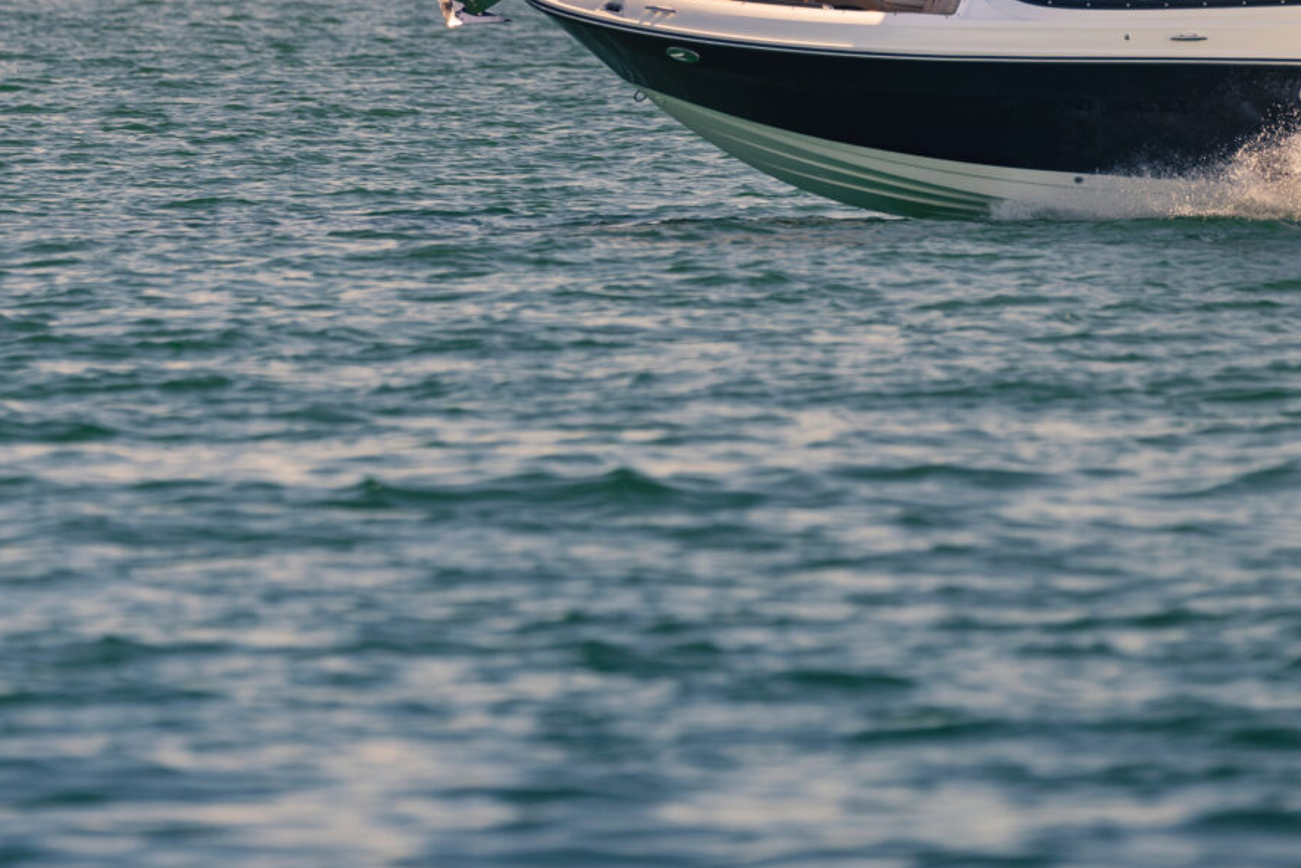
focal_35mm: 579
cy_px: -235
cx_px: 1043
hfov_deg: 3.6
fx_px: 20930
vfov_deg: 2.4
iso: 100
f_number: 3.2
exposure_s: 1/1250
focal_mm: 200
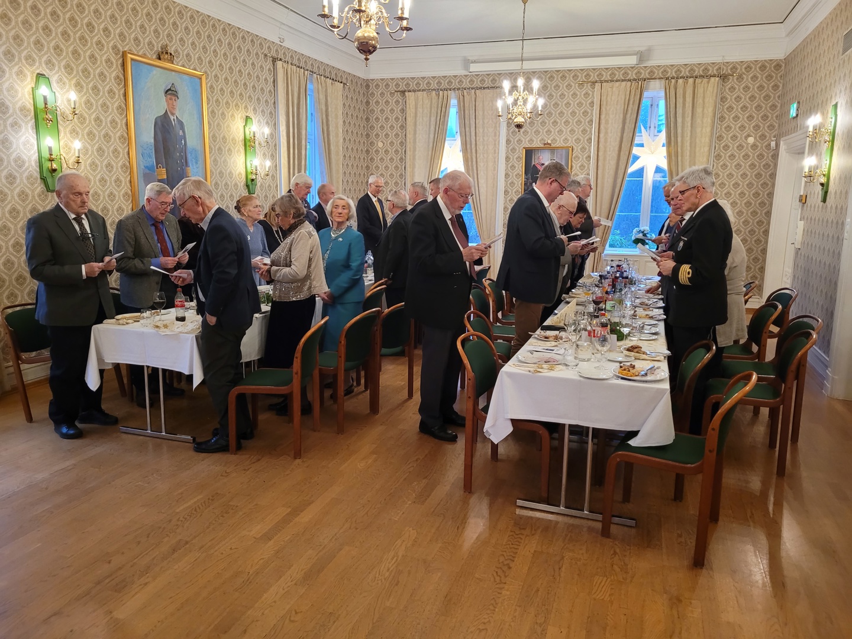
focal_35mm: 26
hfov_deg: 67.3
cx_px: 426
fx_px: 640
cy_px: 320
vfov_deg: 53.1
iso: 800
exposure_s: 1/50
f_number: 1.8
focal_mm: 5.4
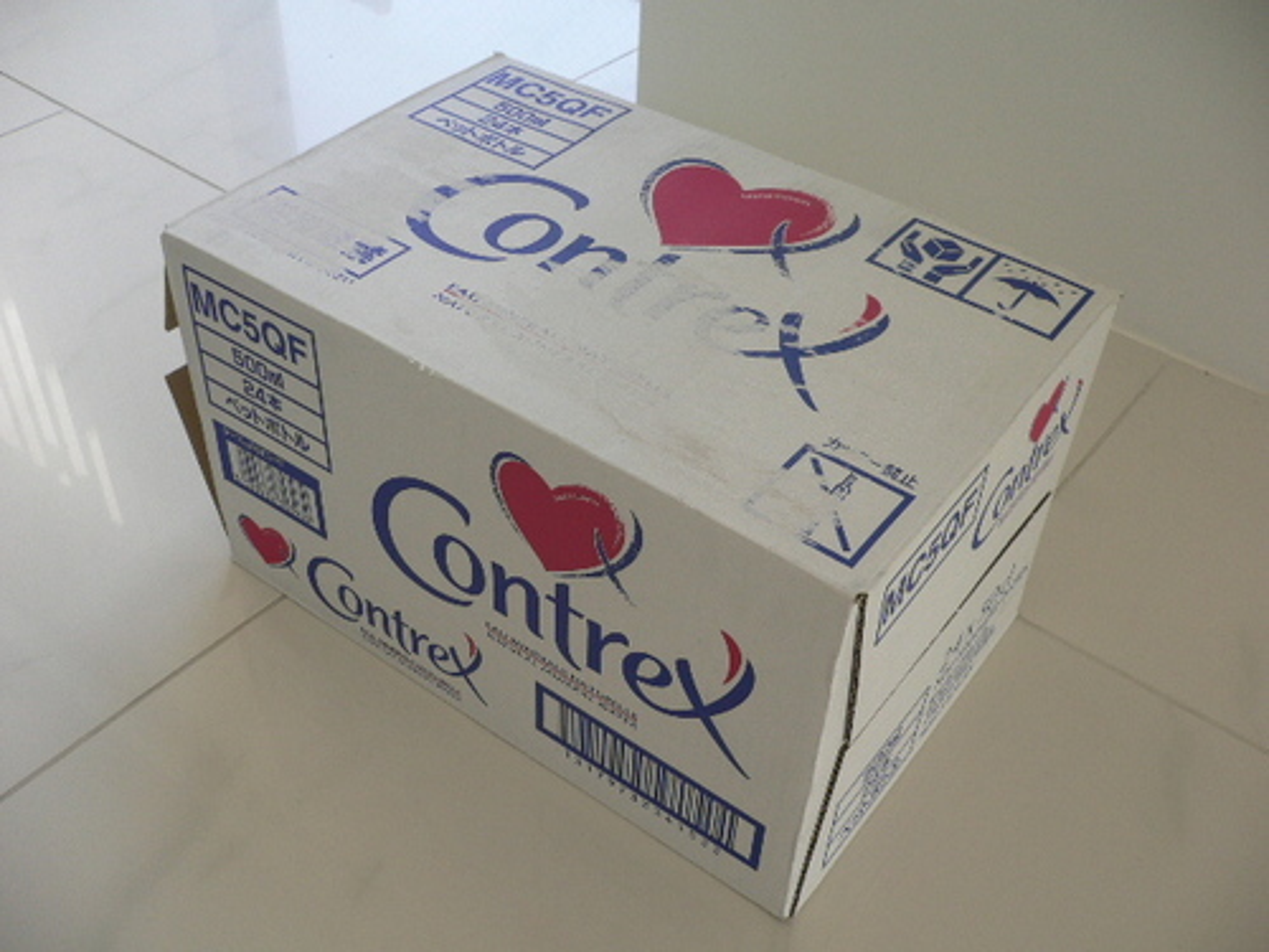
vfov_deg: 40.7
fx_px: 1283
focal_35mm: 35
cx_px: 634
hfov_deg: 52.6
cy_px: 476
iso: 100
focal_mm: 5.8
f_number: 2.8
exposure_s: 1/125
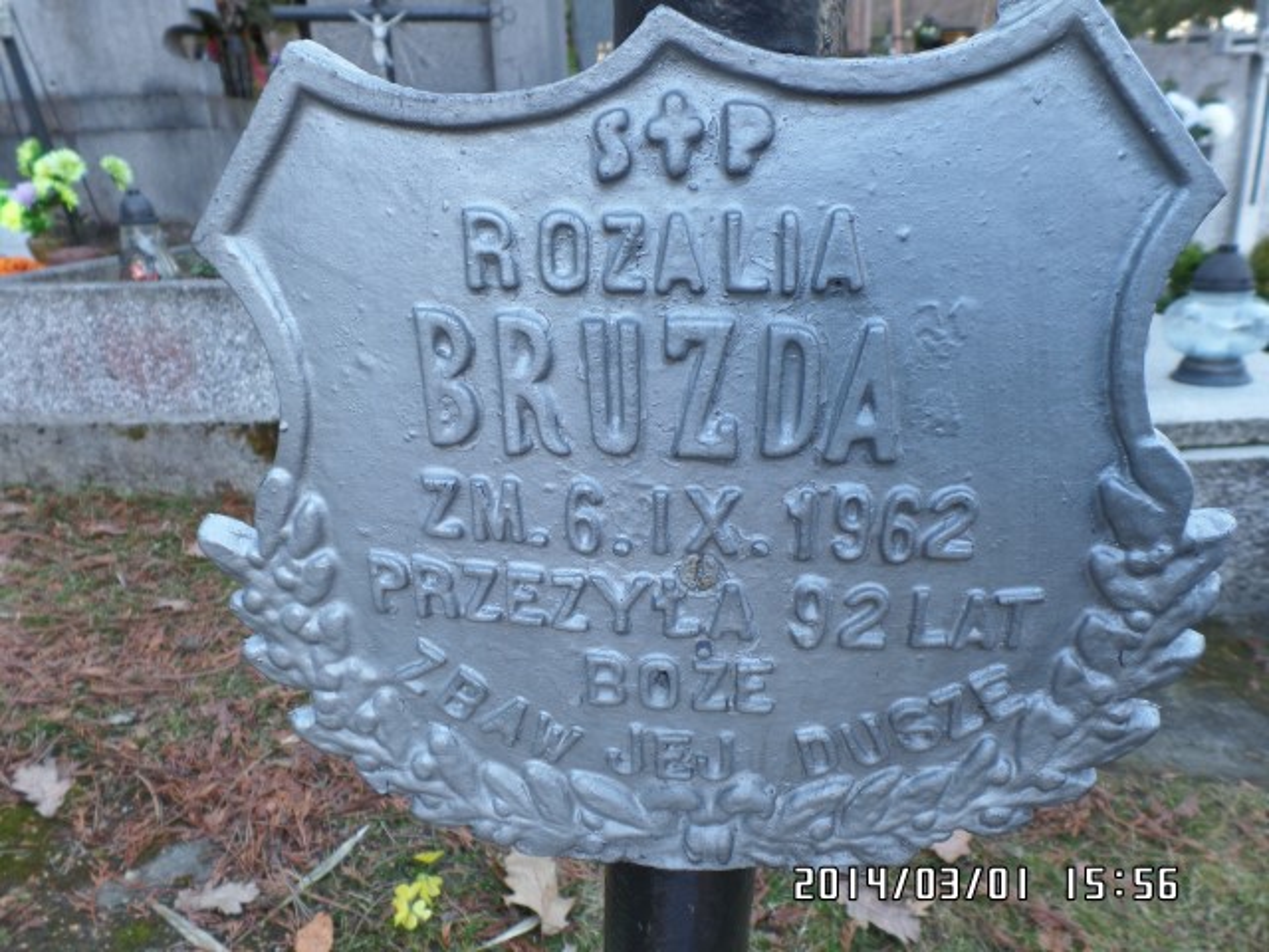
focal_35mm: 23
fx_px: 843
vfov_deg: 58.9
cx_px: 634
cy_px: 476
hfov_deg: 73.9
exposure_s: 1/30
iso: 100
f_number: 3.5
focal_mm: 4.1
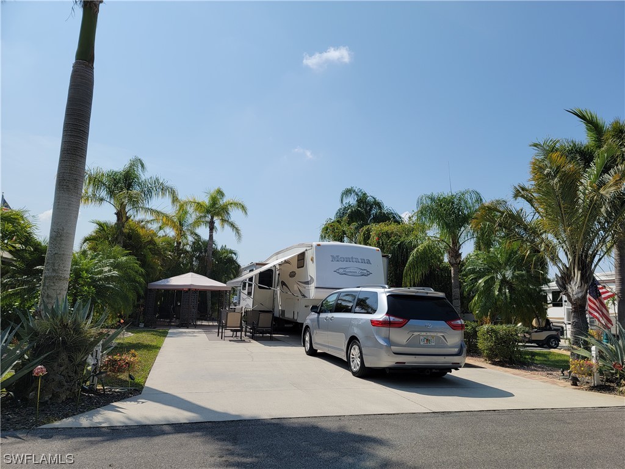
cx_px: 312
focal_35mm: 24
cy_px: 234
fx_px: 433
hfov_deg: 71.6
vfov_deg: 56.8
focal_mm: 6.7
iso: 16
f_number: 1.8
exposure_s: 1/1723
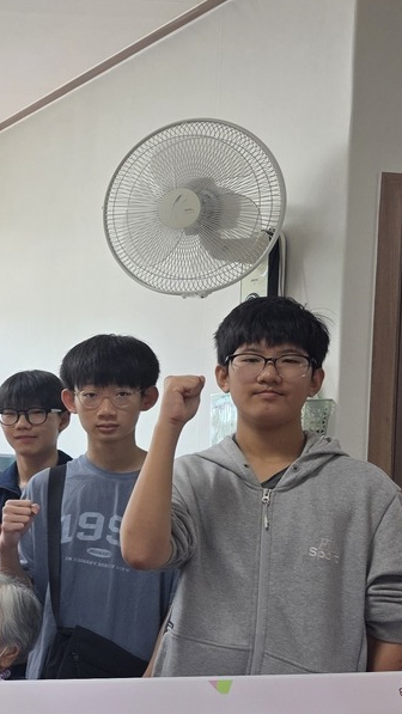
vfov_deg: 33.2
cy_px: 447
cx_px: -380
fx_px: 1193
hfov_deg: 15.6
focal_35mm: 63
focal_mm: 6.3
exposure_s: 1/120
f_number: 1.7
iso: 64
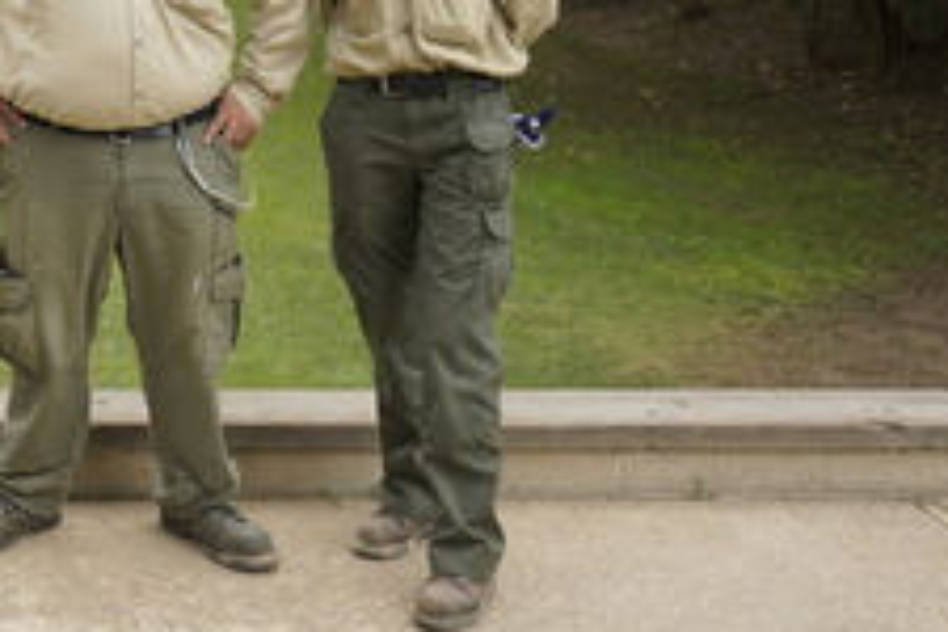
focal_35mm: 71
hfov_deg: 25.6
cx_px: -181
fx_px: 1870
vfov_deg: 18.5
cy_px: -42
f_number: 4.5
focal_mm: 28
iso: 100
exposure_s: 1/400
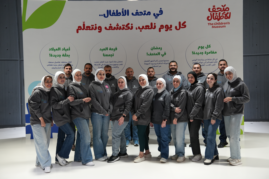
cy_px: 90
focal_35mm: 42
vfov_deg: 31.9
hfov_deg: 46.4
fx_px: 314
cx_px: 134
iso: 1000
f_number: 2.8
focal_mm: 42
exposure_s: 1/50
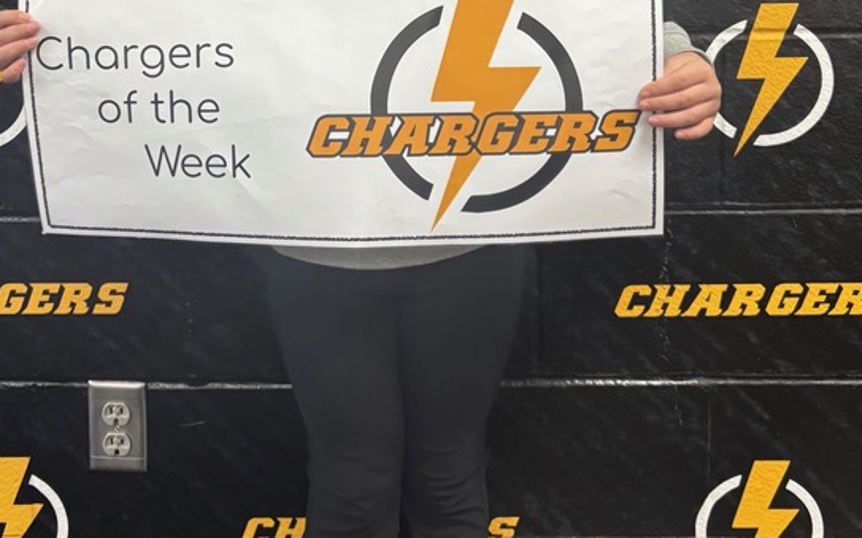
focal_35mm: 52
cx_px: 386
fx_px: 1221
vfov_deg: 23.3
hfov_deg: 38.8
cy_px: -60
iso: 250
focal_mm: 5.96
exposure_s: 1/60
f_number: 1.6
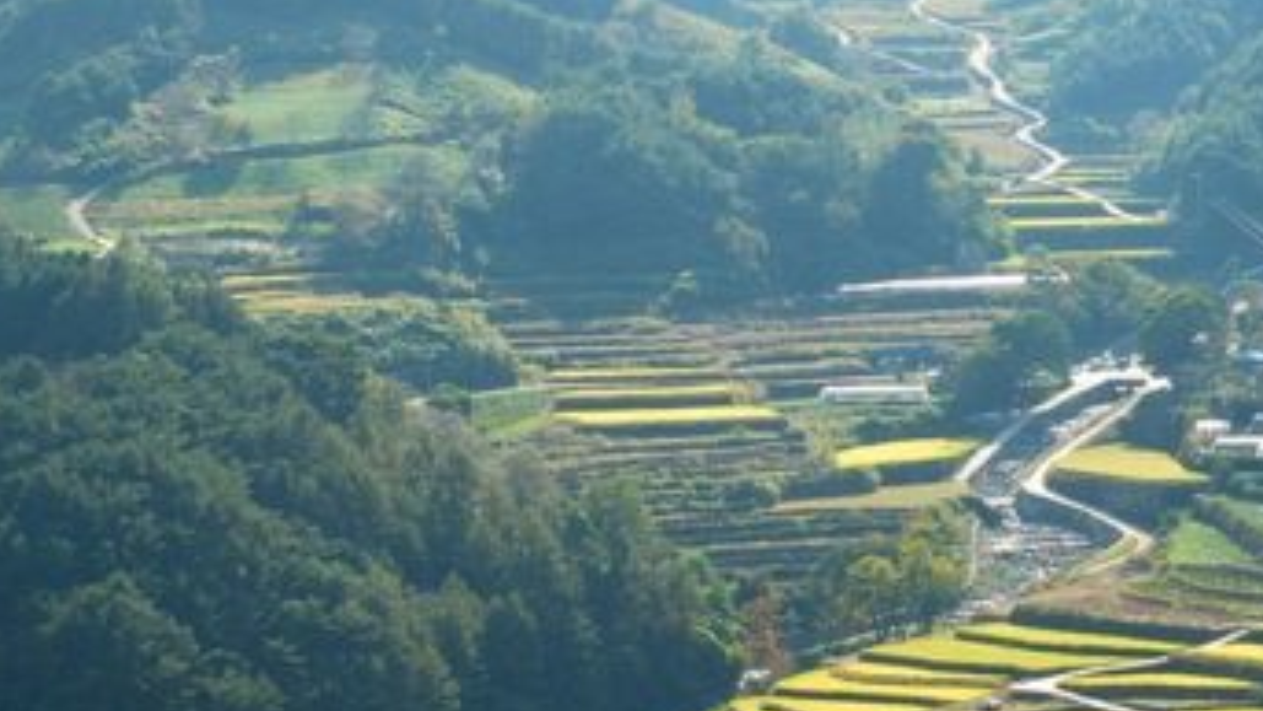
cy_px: 554
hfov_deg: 15.0
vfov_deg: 8.5
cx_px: 904
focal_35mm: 143
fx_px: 4789
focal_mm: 50
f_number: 11
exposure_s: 1/160
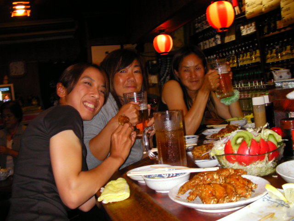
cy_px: 110
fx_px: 323
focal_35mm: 38
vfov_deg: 37.7
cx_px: 147
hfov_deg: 49.0
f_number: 3.5
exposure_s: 1/30
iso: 200
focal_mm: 6.3
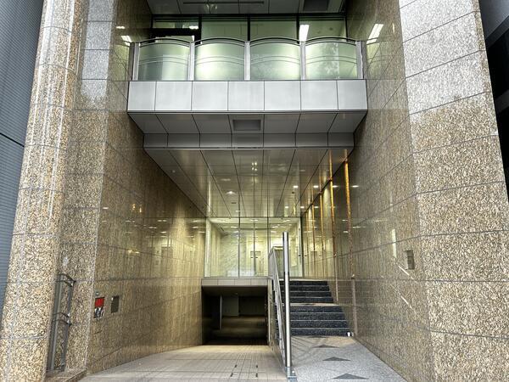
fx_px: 382
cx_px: 254
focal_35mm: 26
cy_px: 191
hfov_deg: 67.3
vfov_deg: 53.1
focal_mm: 5.7
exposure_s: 1/60
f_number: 1.5
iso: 125
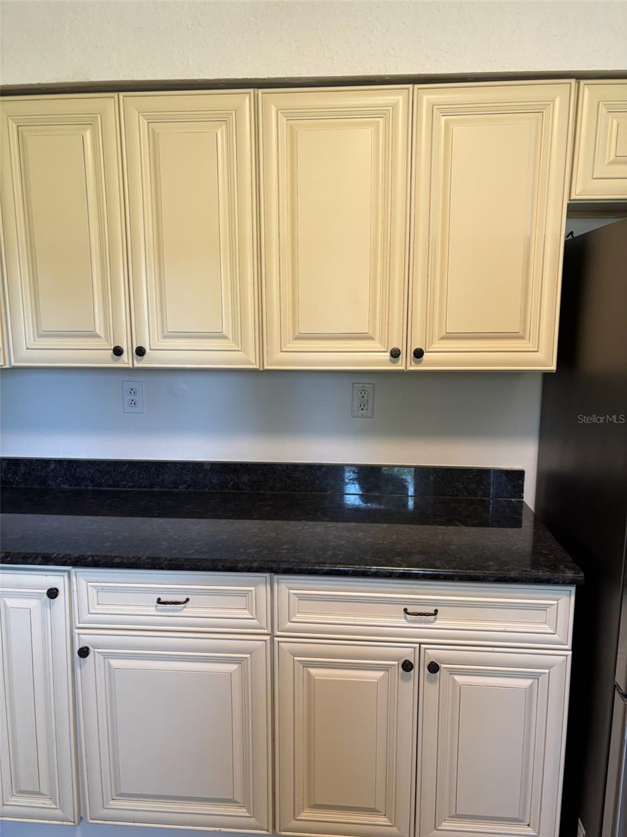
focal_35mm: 26
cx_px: 314
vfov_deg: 67.3
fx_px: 628
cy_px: 418
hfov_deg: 53.1
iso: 125
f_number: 1.6
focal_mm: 5.96
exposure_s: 1/60
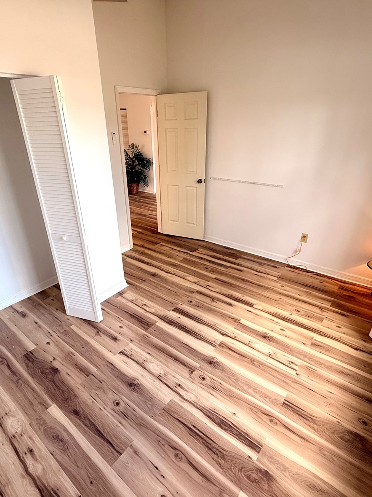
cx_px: 171
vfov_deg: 84.7
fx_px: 272
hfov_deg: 68.6
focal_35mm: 19
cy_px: 249
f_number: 2.2
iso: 100
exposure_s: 1/120
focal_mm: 2.22
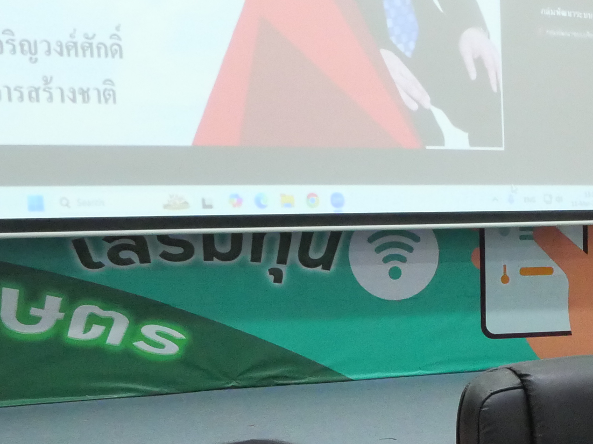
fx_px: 1610
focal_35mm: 94
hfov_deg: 18.5
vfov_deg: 15.4
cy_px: 454
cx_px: 888
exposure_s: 1/30
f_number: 8
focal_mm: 14
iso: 3200
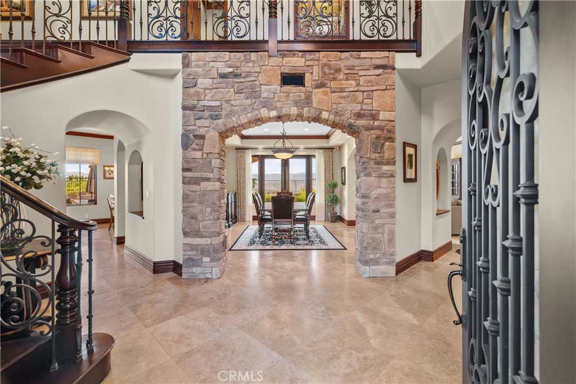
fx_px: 256
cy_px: 192
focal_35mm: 16
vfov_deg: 73.8
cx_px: 288
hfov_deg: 96.7
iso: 250
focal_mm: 16
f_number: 6.3
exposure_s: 1/1.25
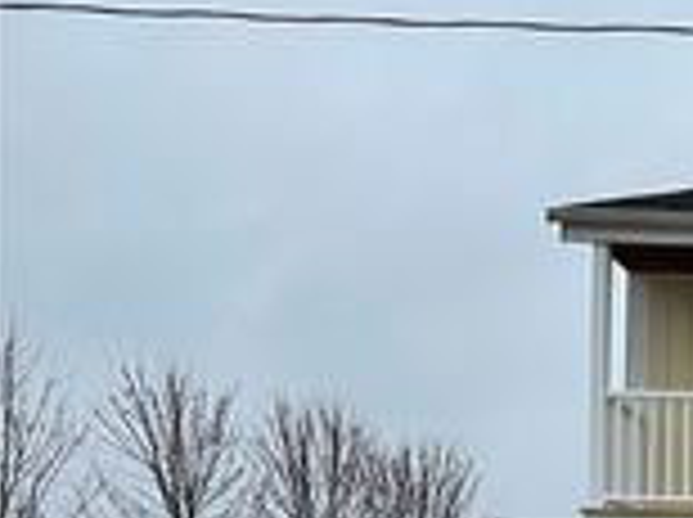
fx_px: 1559
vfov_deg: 18.2
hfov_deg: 20.4
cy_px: 570
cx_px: 1120
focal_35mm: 78
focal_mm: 6.86
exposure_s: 1/1988
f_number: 1.78
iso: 80
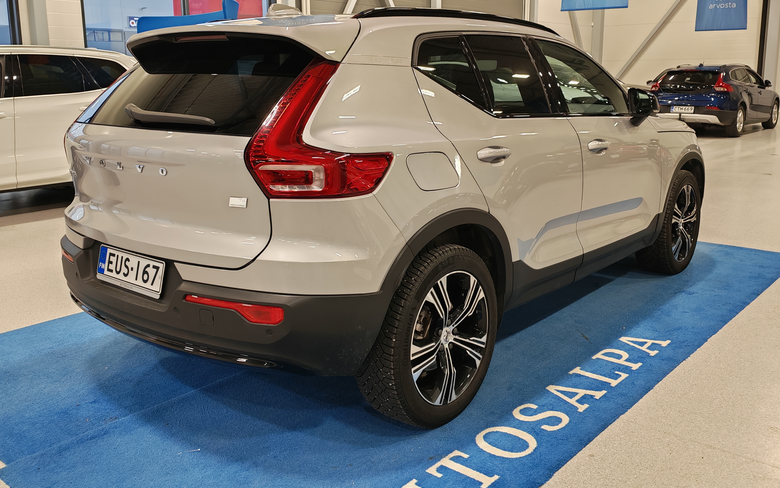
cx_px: 390
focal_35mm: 34
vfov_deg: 37.2
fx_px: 723
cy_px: 200
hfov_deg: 56.7
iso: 400
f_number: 1.9
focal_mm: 6.12
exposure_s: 1/100
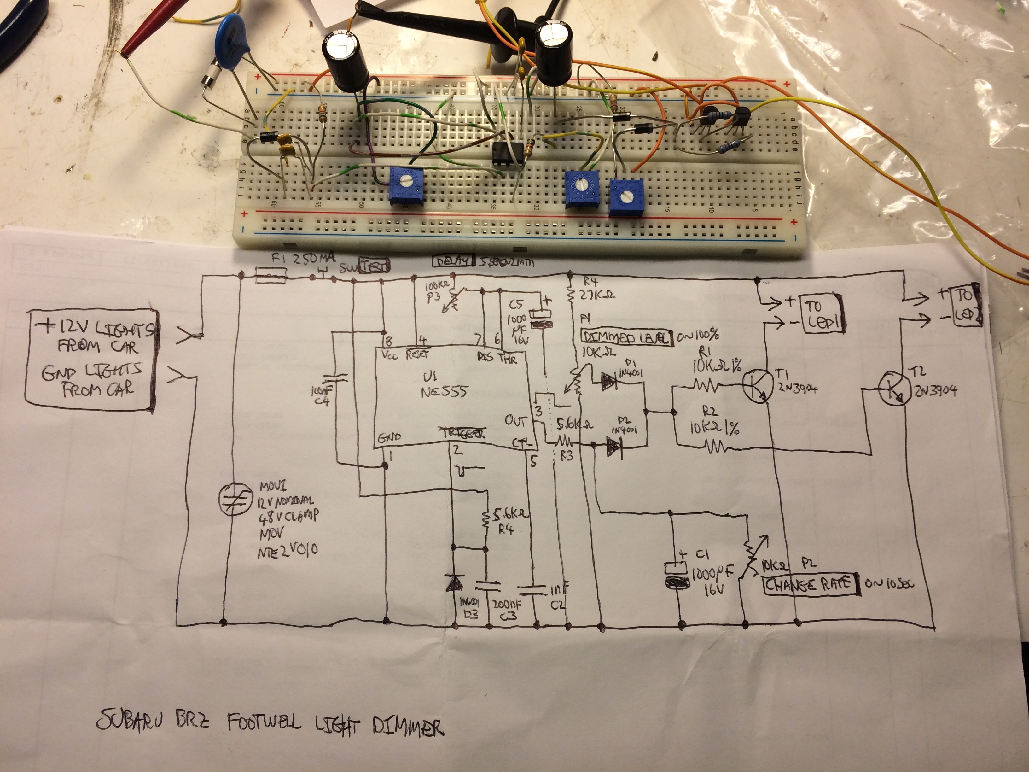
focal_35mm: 29
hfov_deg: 61.7
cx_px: 514
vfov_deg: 48.2
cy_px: 386
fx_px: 862
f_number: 2.2
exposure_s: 1/207
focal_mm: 4.15
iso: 32
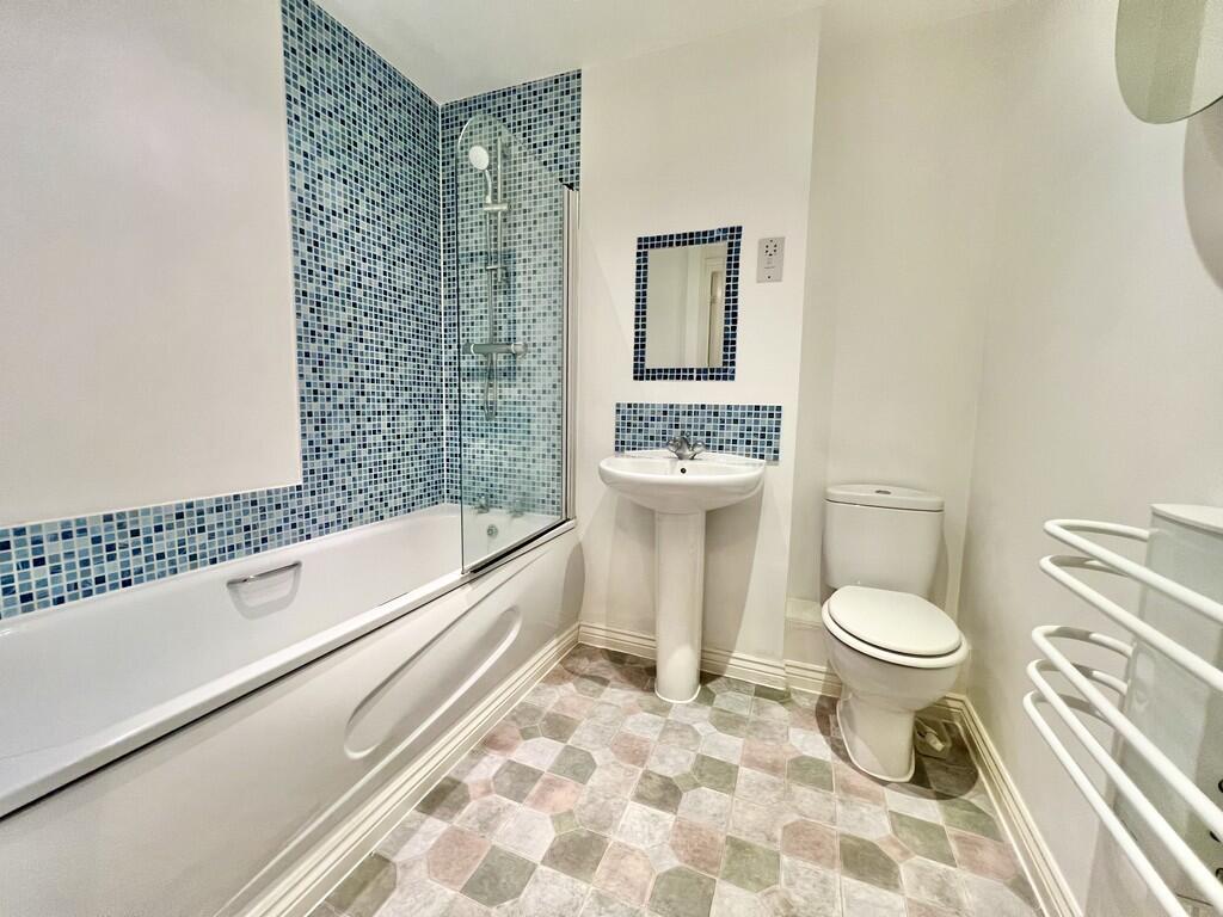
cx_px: 612
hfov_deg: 106.2
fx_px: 459
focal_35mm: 13
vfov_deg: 89.9
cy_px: 458
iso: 200
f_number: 1.8
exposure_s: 1/100
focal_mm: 1.57
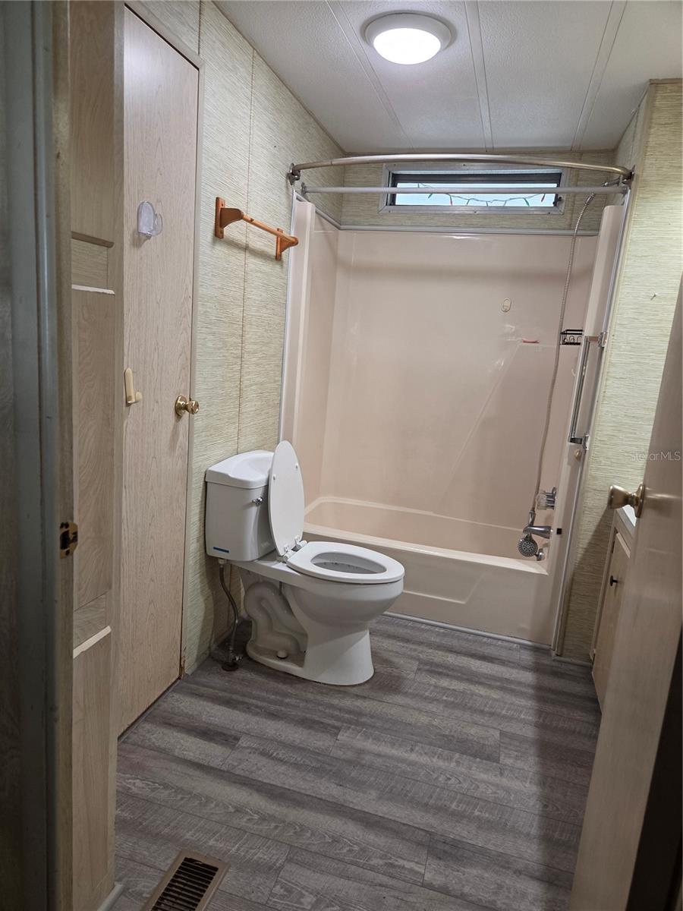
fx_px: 605
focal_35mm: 23
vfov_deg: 73.9
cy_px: 456
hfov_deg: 58.9
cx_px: 342
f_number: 1.8
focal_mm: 5.4
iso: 200
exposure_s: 1/120
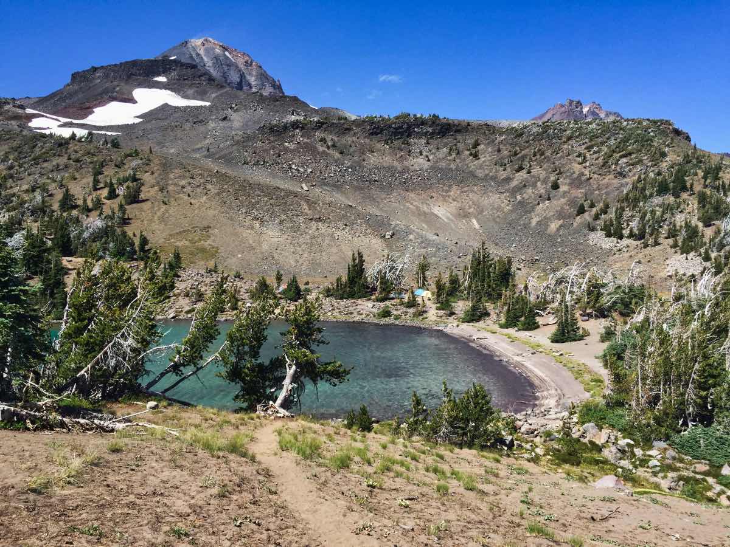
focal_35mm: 29
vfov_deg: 48.2
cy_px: 274
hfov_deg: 61.7
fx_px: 612
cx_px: 365
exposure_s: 1/1130
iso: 32
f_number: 2.2
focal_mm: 4.15
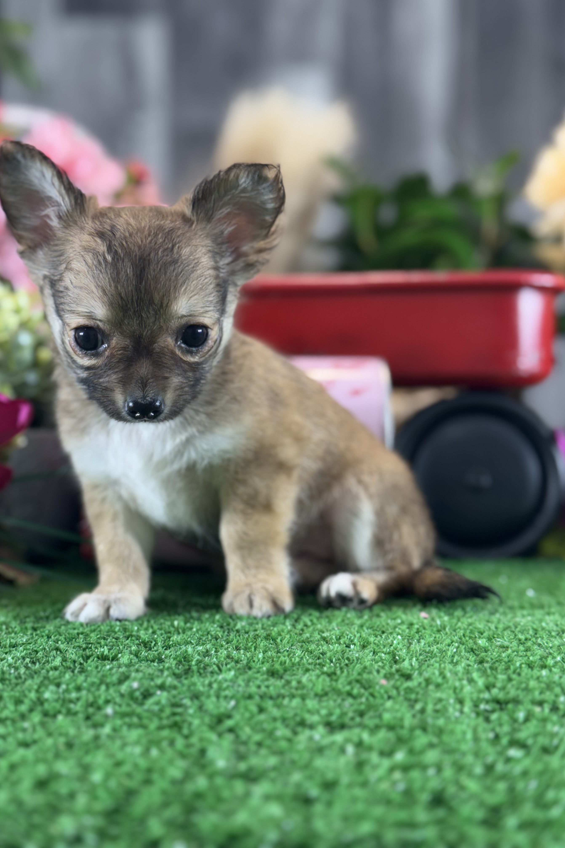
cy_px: 424
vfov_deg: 39.6
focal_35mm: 50
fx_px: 1177
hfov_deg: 27.0
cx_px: 258
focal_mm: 6.76
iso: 64
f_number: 1.78
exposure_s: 1/121
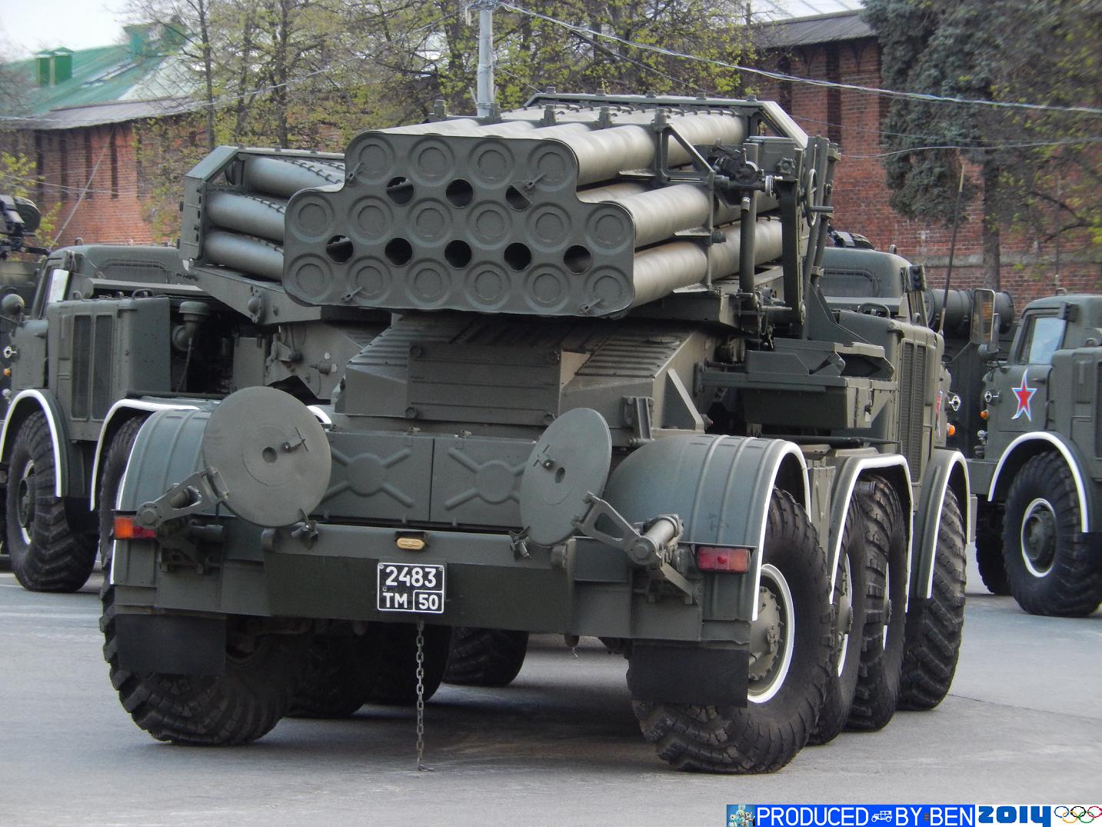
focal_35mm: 185
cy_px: 414
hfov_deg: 10.7
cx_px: 551
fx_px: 5890
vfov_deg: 8.0
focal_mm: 33.3
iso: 450
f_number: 5.7
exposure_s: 1/30
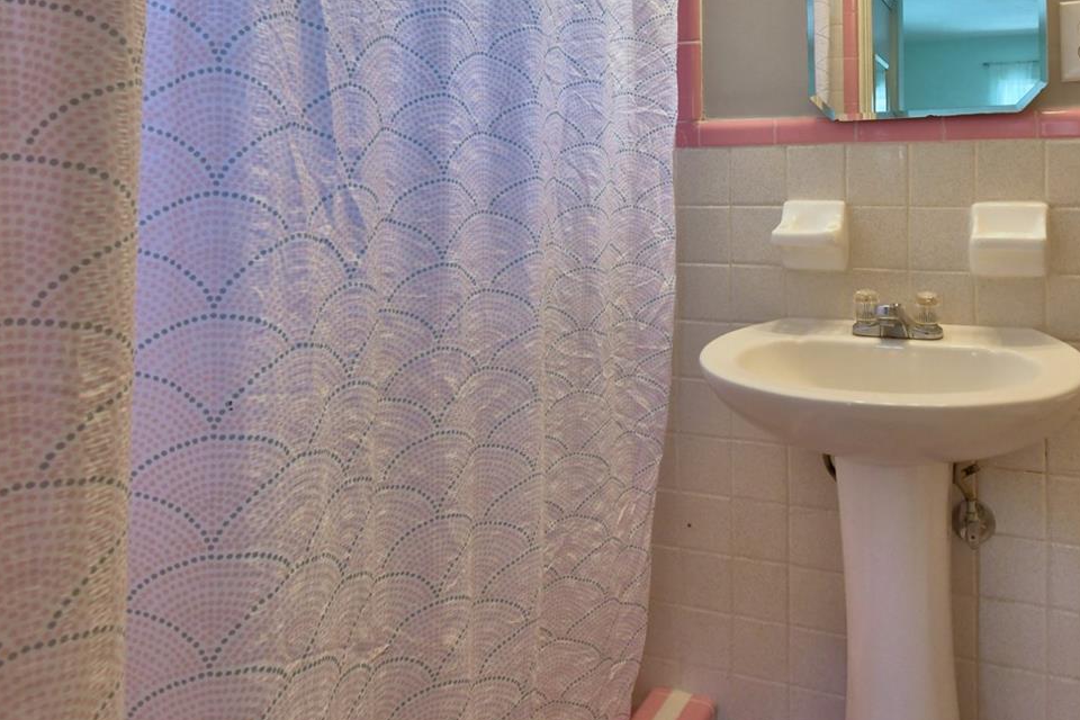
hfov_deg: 68.9
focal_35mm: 25
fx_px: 750
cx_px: 745
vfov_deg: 49.3
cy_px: 183
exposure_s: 1/80
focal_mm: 10
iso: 400
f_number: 4.5
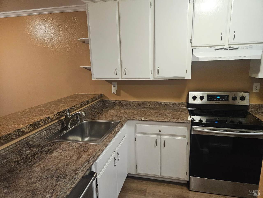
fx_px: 175
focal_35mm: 23
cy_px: 99
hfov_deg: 73.9
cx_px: 132
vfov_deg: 58.9
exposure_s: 1/120
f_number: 1.8
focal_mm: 5.4
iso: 640
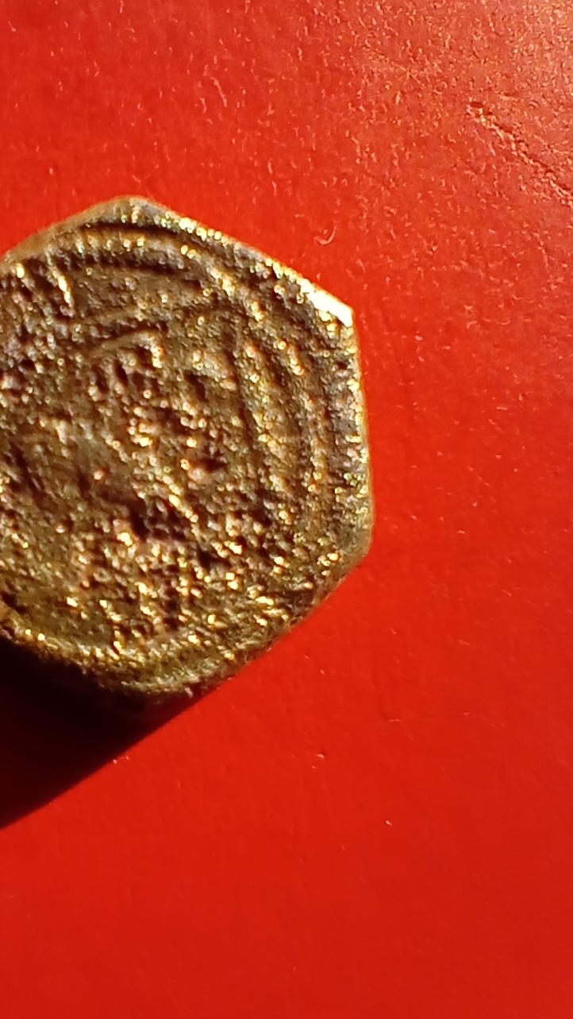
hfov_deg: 30.6
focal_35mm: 38
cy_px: 489
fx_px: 1027
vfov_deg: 52.8
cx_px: 133
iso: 103
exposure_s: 1/1664
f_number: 2.4
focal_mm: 1.77
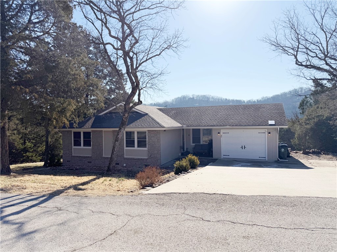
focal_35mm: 24
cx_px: 168
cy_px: 126
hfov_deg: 71.6
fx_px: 234
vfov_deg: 56.8
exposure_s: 1/8130
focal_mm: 6.76
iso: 80
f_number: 1.78
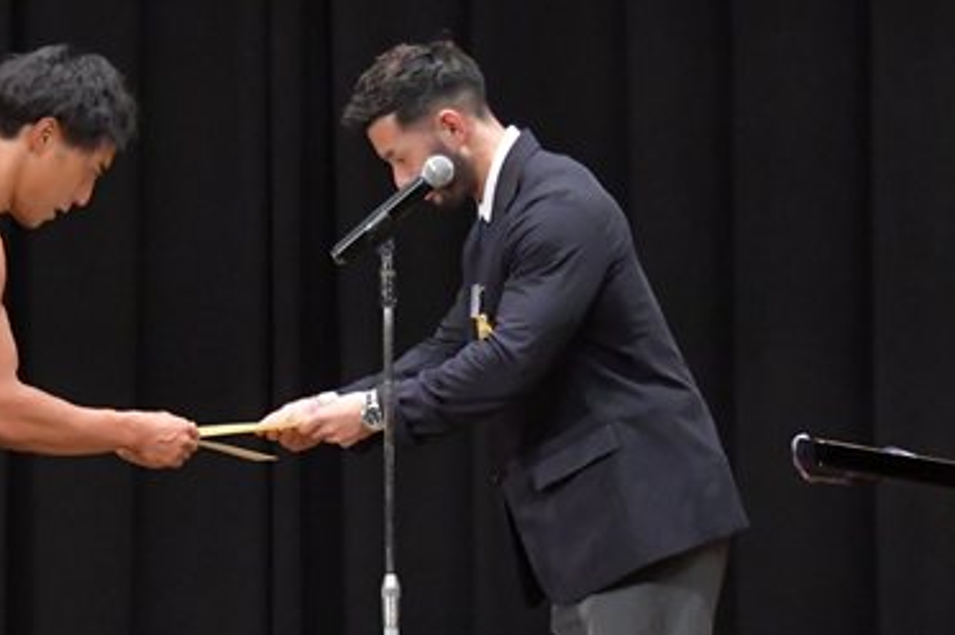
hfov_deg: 4.9
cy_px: 533
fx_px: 11132
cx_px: 329
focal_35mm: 420
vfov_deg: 3.3
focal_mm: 135
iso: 6400
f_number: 5.6
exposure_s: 1/400
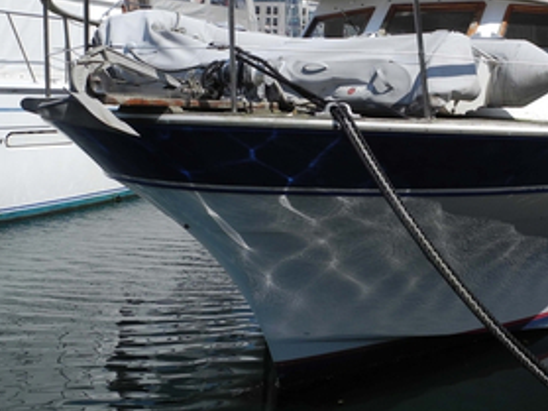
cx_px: 375
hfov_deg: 31.9
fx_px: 949
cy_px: 110
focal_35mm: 60
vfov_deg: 24.2
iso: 100
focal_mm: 8.1
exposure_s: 1/799
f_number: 5
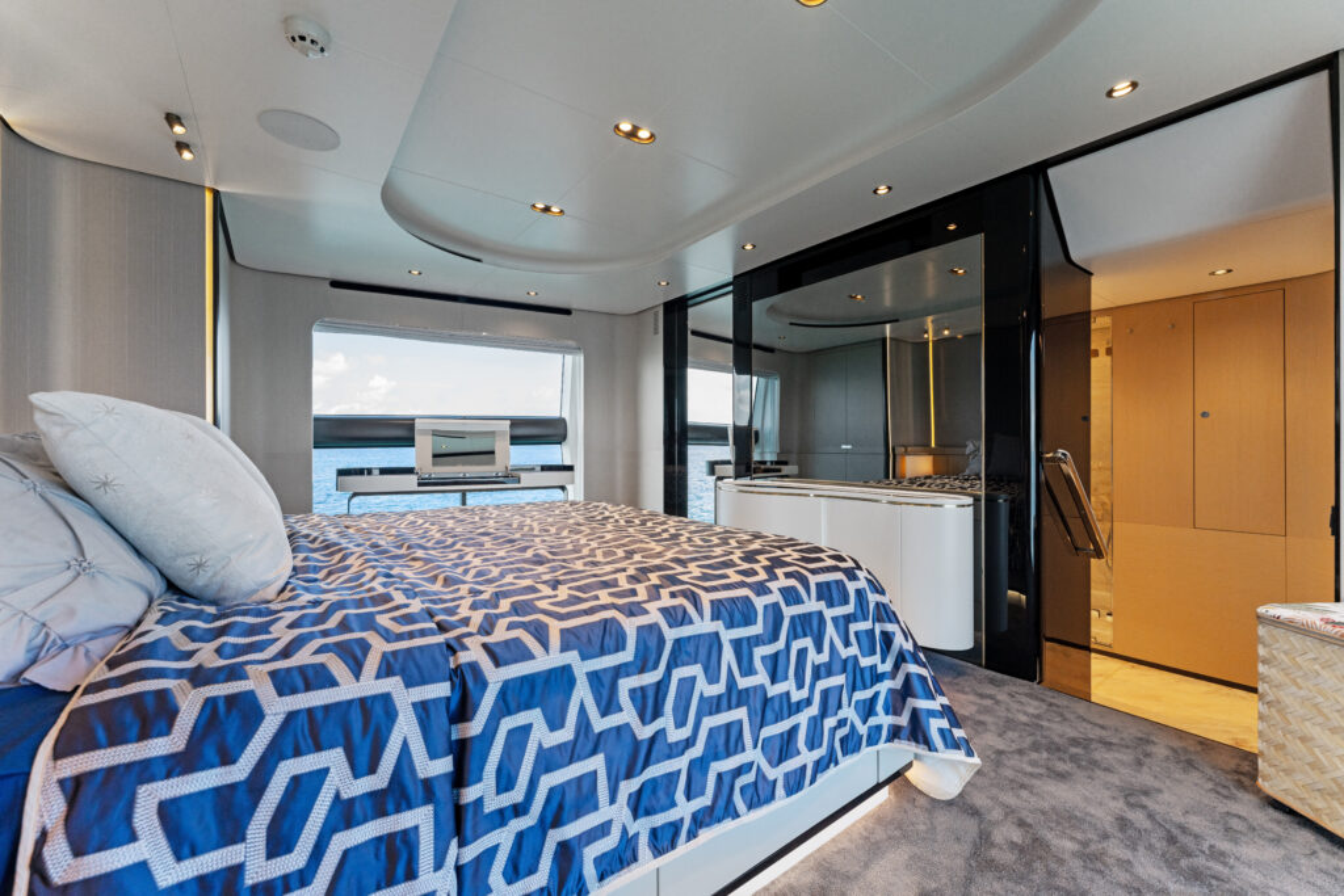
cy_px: 448
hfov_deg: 104.2
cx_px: 672
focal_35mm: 14
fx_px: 523
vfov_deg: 81.2
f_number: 7.1
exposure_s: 1/80
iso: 800
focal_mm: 14
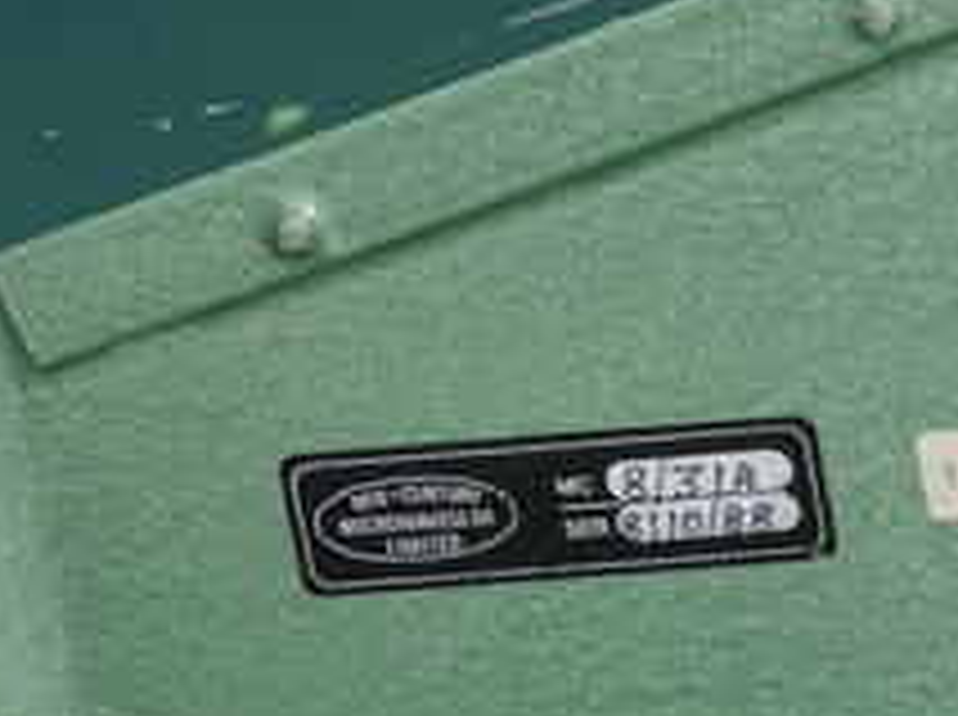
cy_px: 482
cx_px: 639
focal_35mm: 365
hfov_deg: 5.4
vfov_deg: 4.1
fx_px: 10084
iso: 400
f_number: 11
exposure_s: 1/60
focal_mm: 97
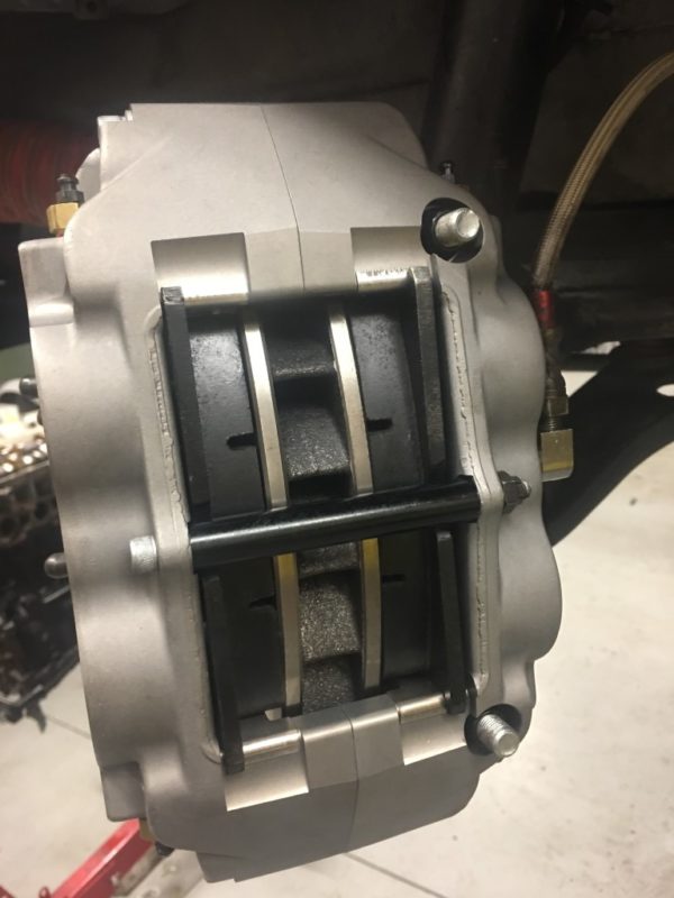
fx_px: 753
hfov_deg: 48.2
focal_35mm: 29
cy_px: 449
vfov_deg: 61.7
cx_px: 337
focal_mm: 4.15
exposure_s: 1/4
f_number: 2.2
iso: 50
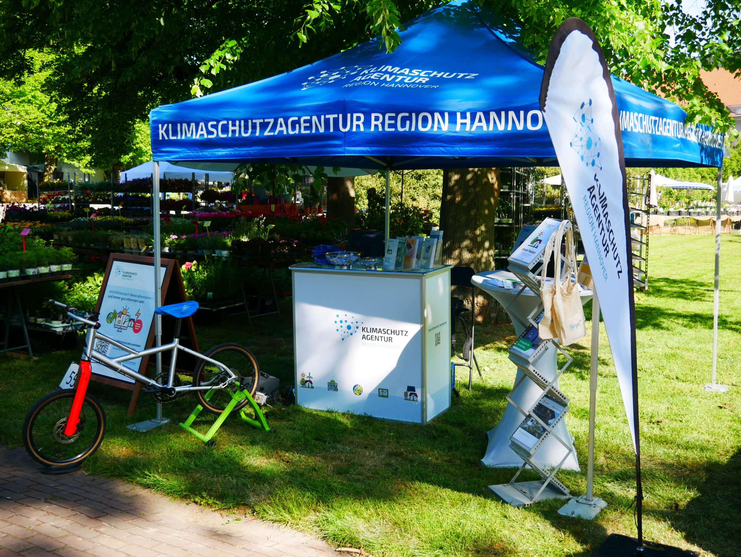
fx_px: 857
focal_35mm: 40
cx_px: 370
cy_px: 278
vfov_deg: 36.0
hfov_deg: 46.8
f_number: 4.1
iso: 200
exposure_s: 1/400
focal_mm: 20
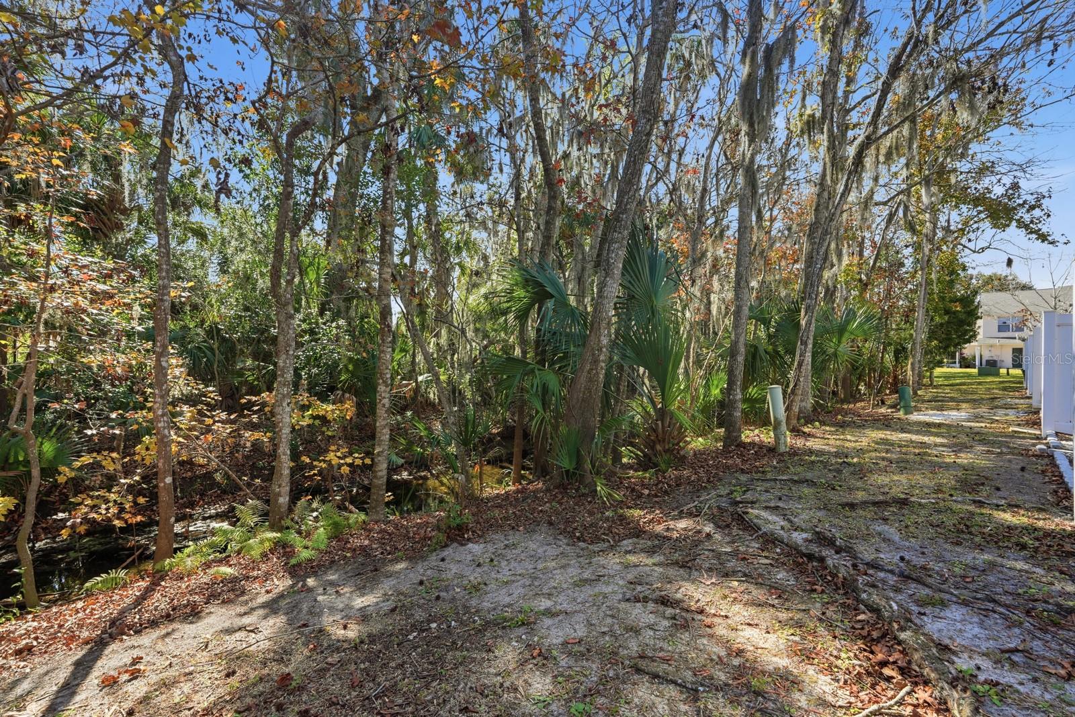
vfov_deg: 73.8
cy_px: 358
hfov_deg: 96.7
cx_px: 538
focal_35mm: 16
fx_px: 478
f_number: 8
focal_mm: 16
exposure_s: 1/1000
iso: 160
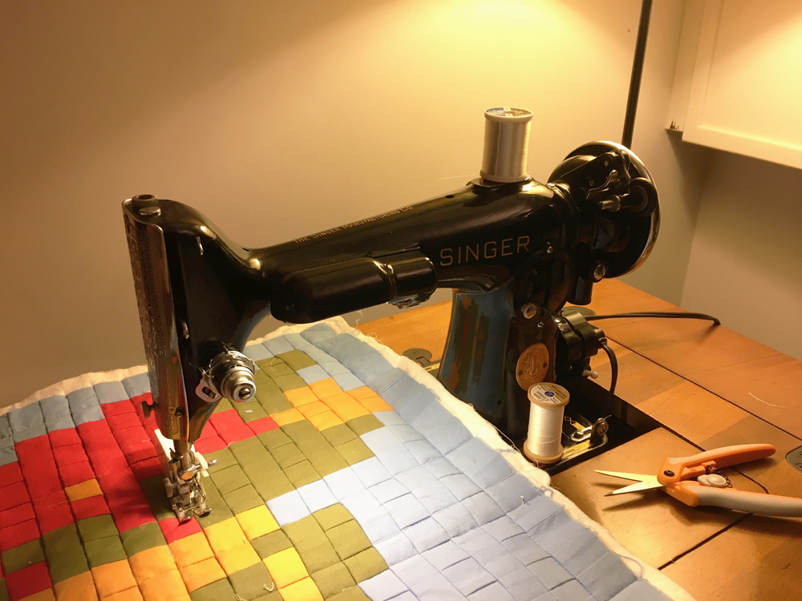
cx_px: 401
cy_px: 300
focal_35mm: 29
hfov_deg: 61.7
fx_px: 672
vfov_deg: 48.2
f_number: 2.2
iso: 64
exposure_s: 1/30
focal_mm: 4.15
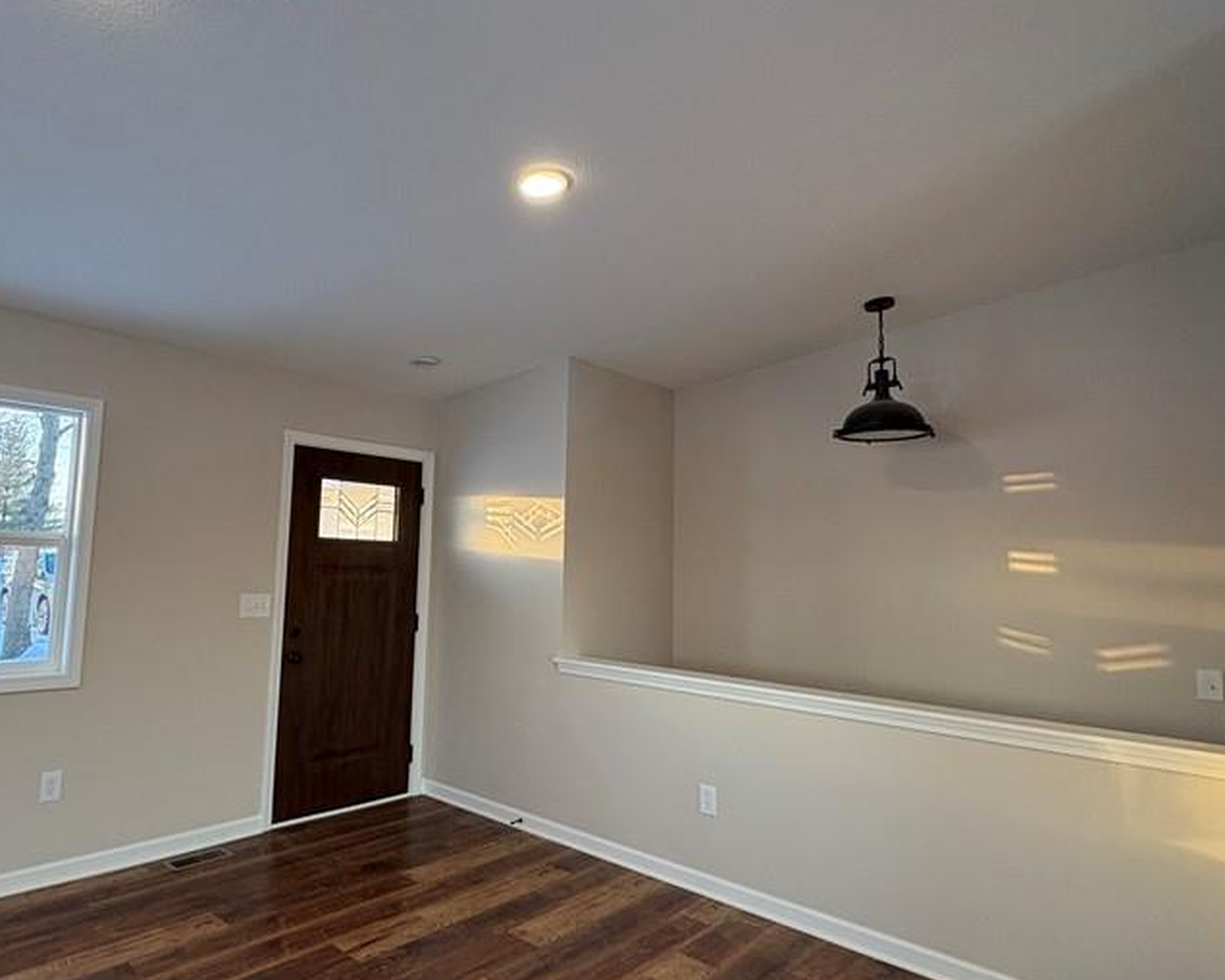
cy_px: 479
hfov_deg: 74.3
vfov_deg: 63.1
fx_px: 798
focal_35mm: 22
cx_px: 499
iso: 320
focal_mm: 2.22
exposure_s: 1/120
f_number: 2.2
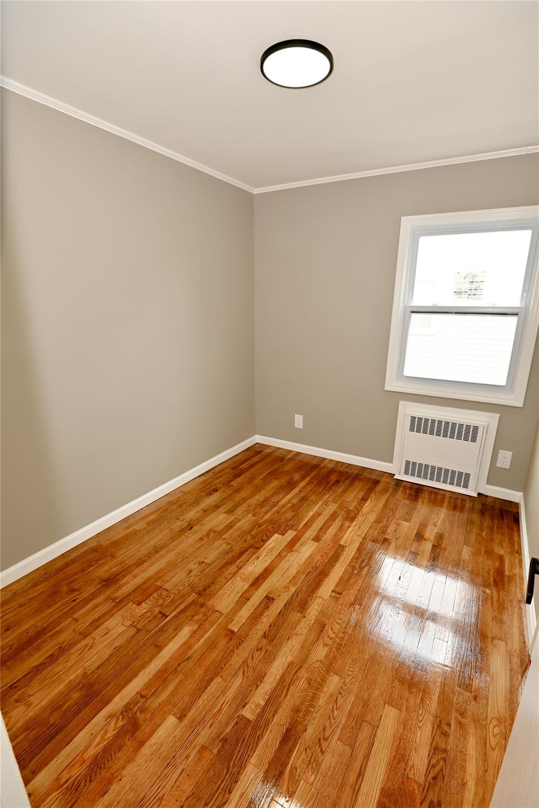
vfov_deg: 96.7
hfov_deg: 73.8
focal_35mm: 16
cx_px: 270
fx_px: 359
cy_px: 404
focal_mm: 16
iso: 250
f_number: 6.3
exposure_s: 1/60
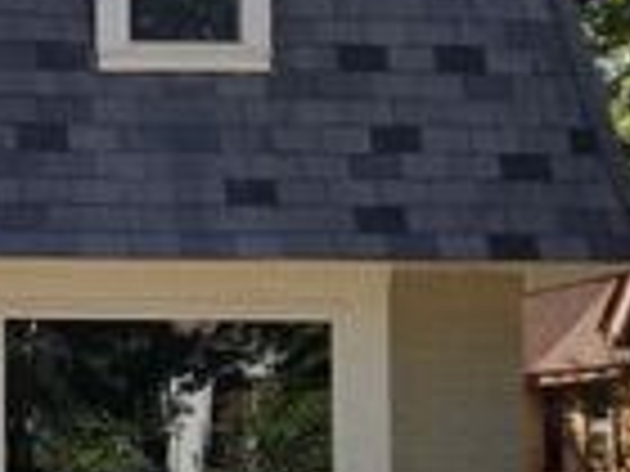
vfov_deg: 15.7
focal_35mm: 93
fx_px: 1693
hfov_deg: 19.1
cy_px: 416
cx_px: -243
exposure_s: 1/1744
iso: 50
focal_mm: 4.3
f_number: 1.7
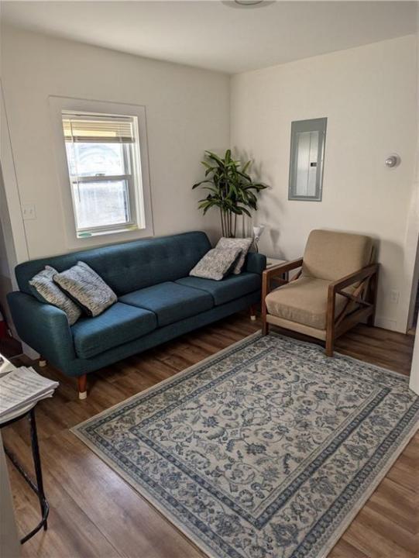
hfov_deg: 56.9
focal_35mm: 24
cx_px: 210
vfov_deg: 71.6
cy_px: 279
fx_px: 387
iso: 81
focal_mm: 6.81
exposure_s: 1/303
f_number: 1.85
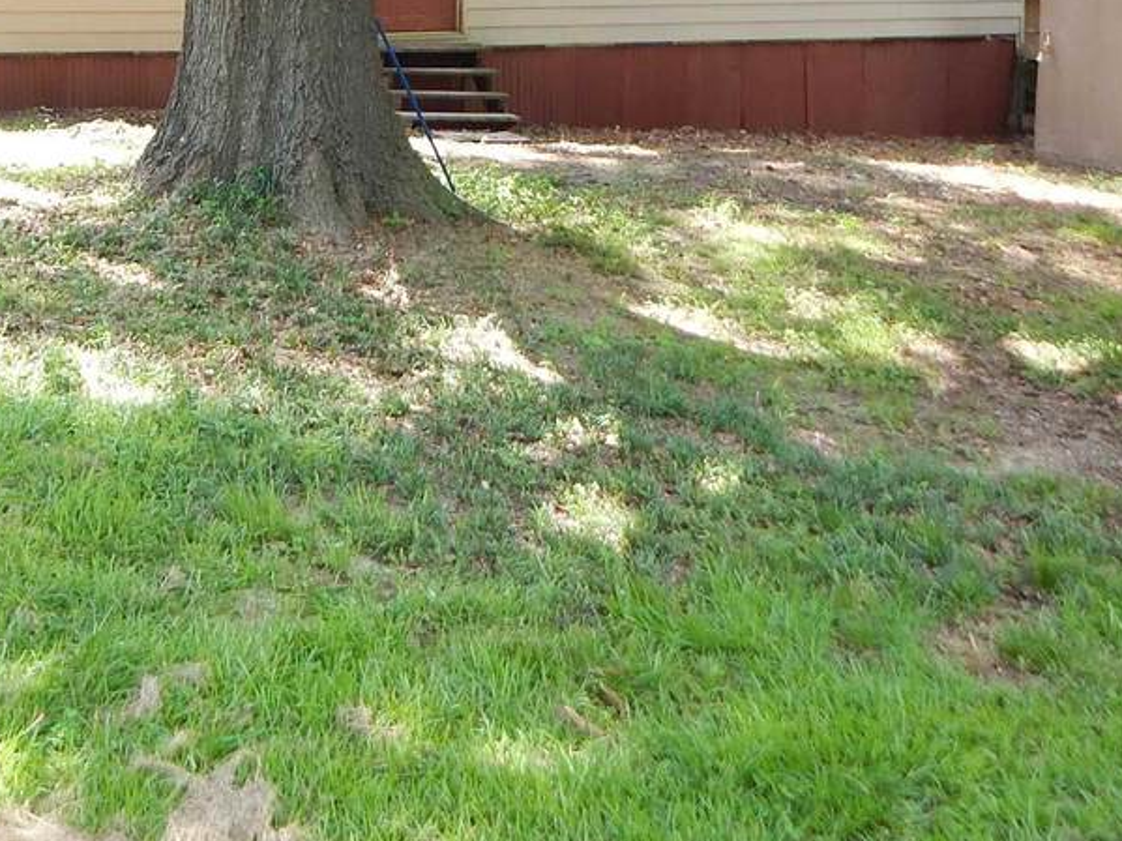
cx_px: 245
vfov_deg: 29.1
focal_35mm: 47
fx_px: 1523
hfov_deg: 39.1
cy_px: 17
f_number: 3
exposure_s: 1/160
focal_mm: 4
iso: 125
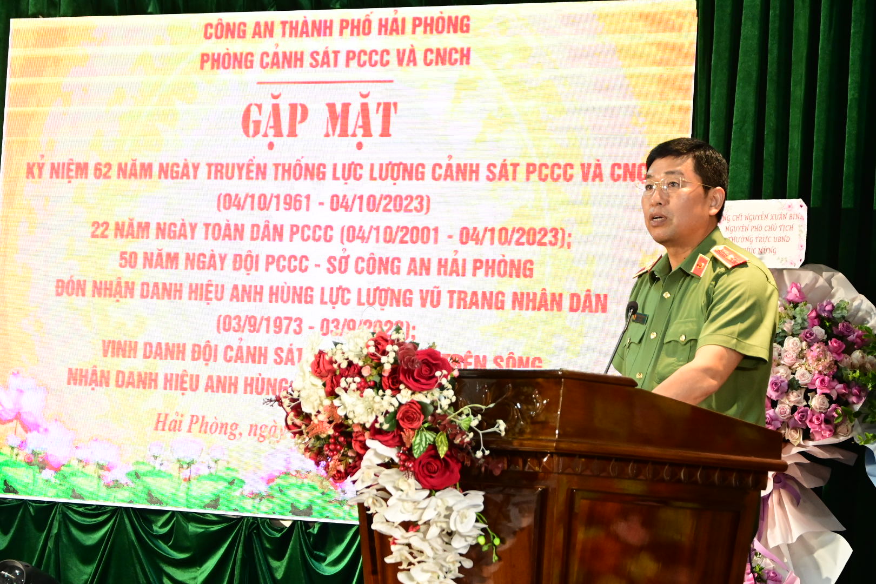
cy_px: 292
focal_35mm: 87
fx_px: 2117
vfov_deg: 15.7
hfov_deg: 23.4
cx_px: 438
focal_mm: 58
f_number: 5
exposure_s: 1/200
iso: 3200
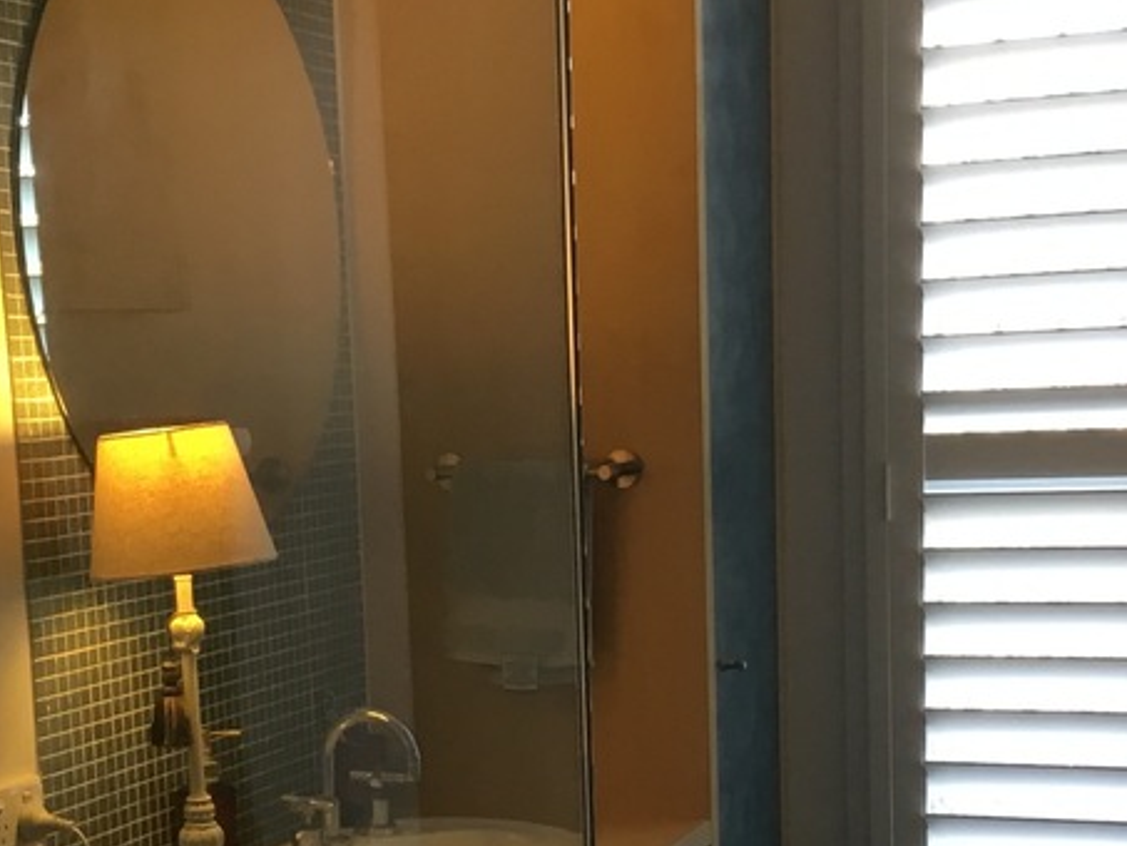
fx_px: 2280
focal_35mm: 70
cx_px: 493
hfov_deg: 27.7
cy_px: 732
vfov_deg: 20.7
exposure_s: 1/33
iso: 80
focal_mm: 3.3
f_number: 2.4
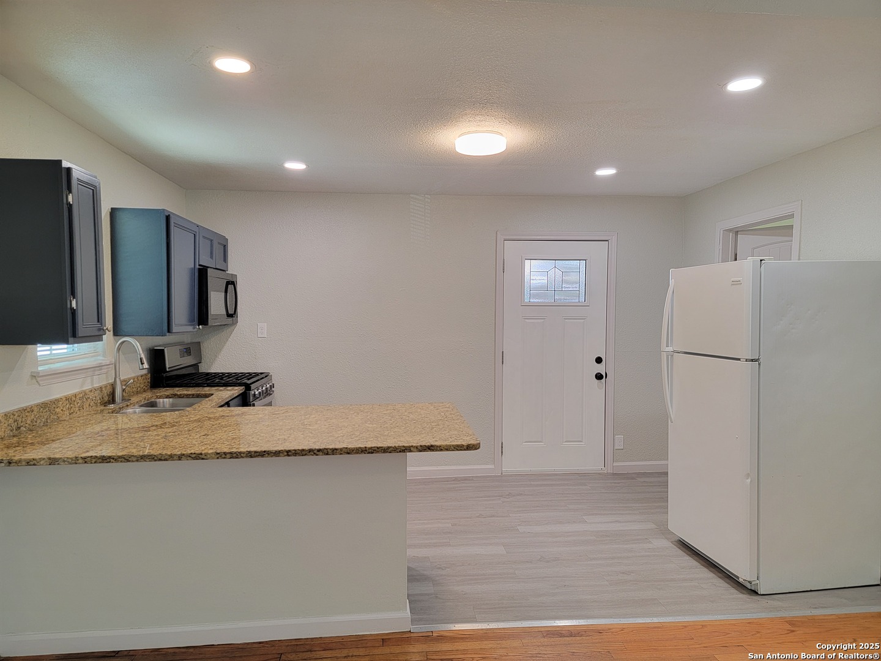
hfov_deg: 71.6
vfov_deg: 56.8
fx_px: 611
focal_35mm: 24
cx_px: 440
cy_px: 330
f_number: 1.8
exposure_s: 1/60
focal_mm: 6.7
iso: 160
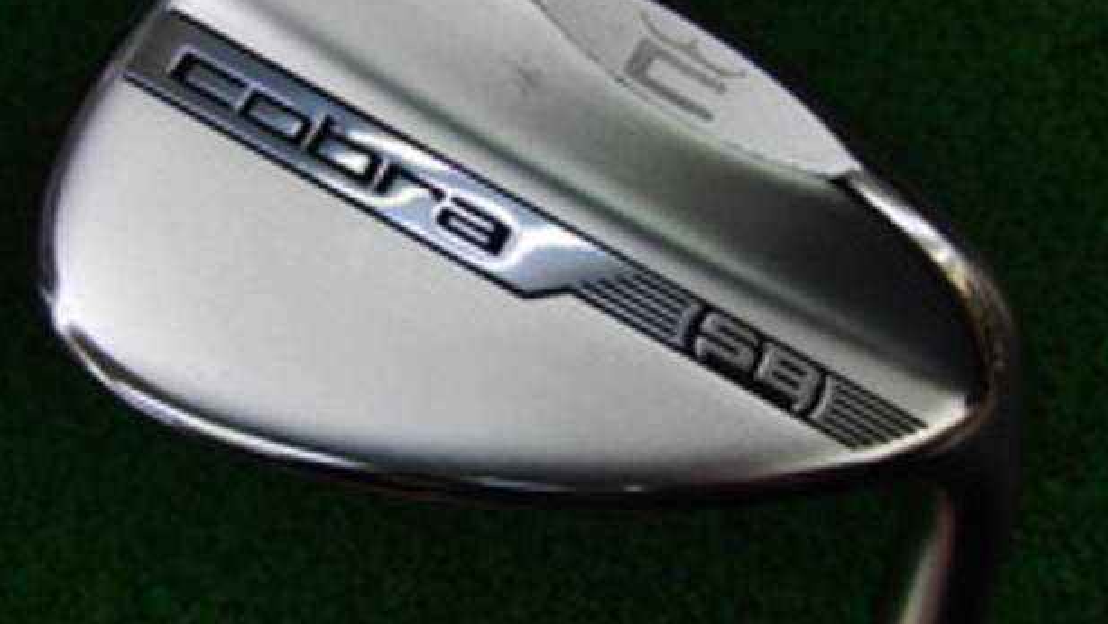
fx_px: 1234
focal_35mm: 42
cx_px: 547
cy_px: 222
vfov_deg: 28.2
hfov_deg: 48.3
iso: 100
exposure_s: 1/80
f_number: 3.6
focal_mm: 6.42
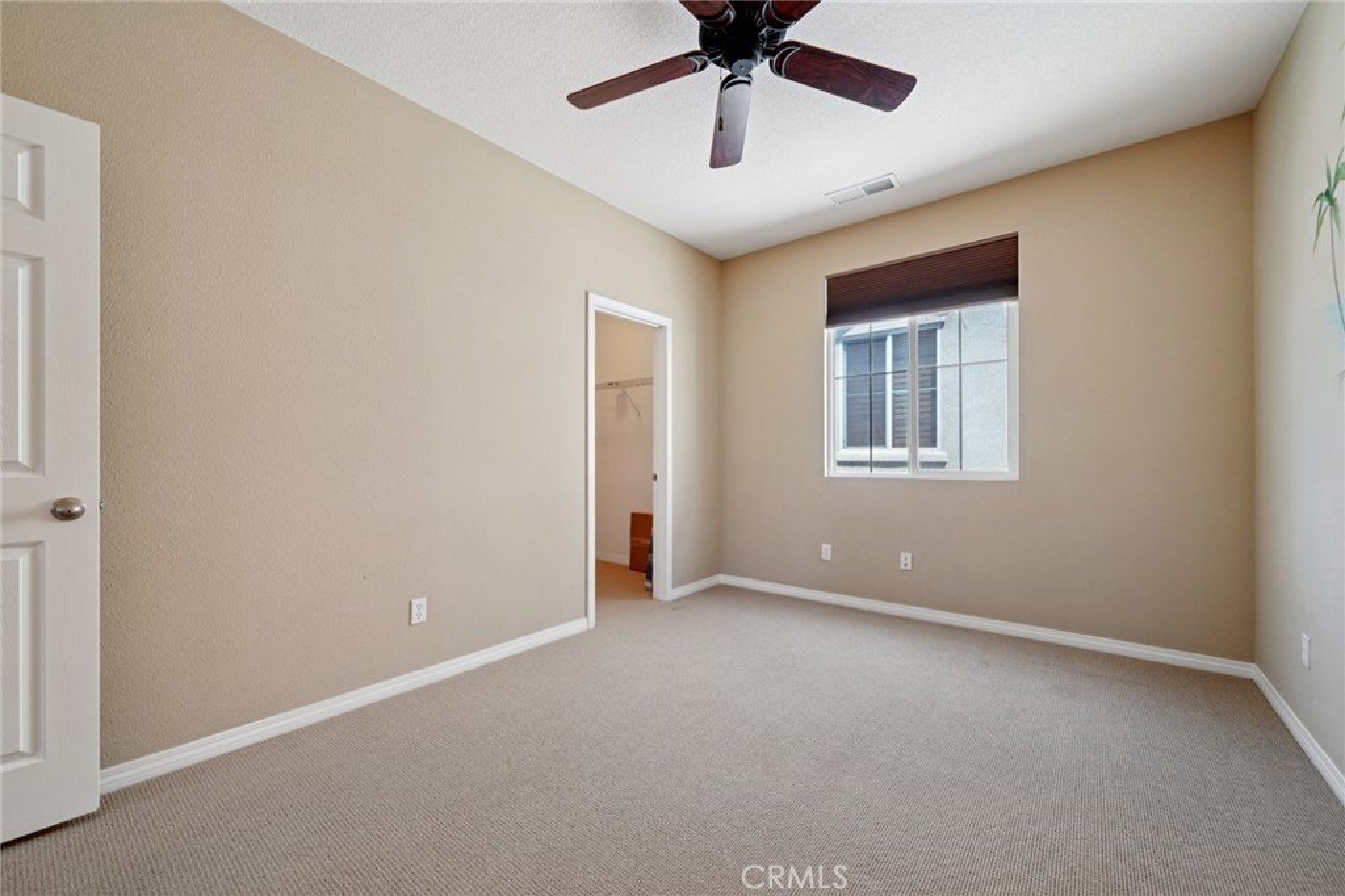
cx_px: 672
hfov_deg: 108.3
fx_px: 486
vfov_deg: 85.4
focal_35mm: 13
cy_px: 448
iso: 400
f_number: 8
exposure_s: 1/30
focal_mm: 13
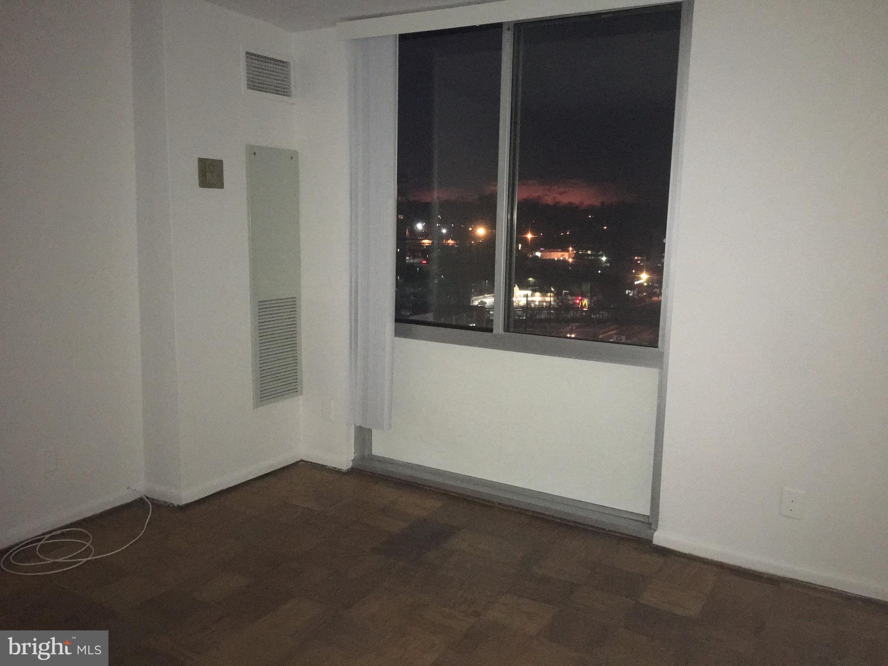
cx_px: 444
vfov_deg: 48.2
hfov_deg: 61.7
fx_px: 744
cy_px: 333
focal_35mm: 29
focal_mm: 4.15
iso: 500
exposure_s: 1/16
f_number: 2.2
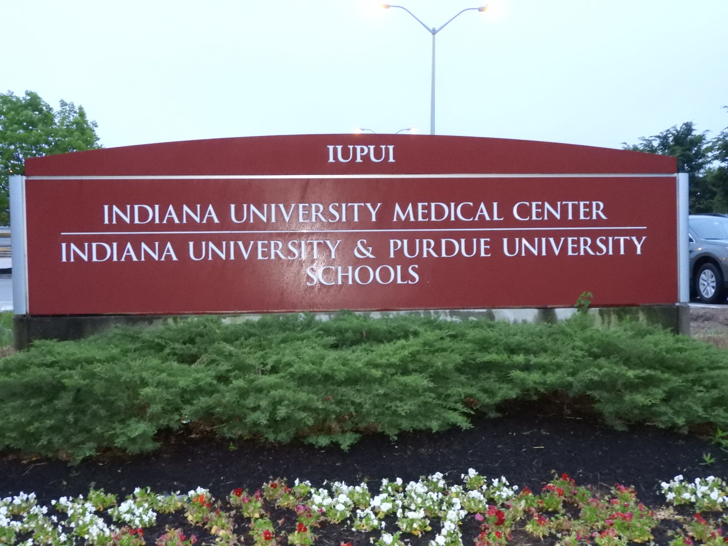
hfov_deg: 52.6
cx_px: 364
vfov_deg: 40.7
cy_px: 273
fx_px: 736
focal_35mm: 35
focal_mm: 6.3
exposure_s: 1/50
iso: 1600
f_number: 3.8
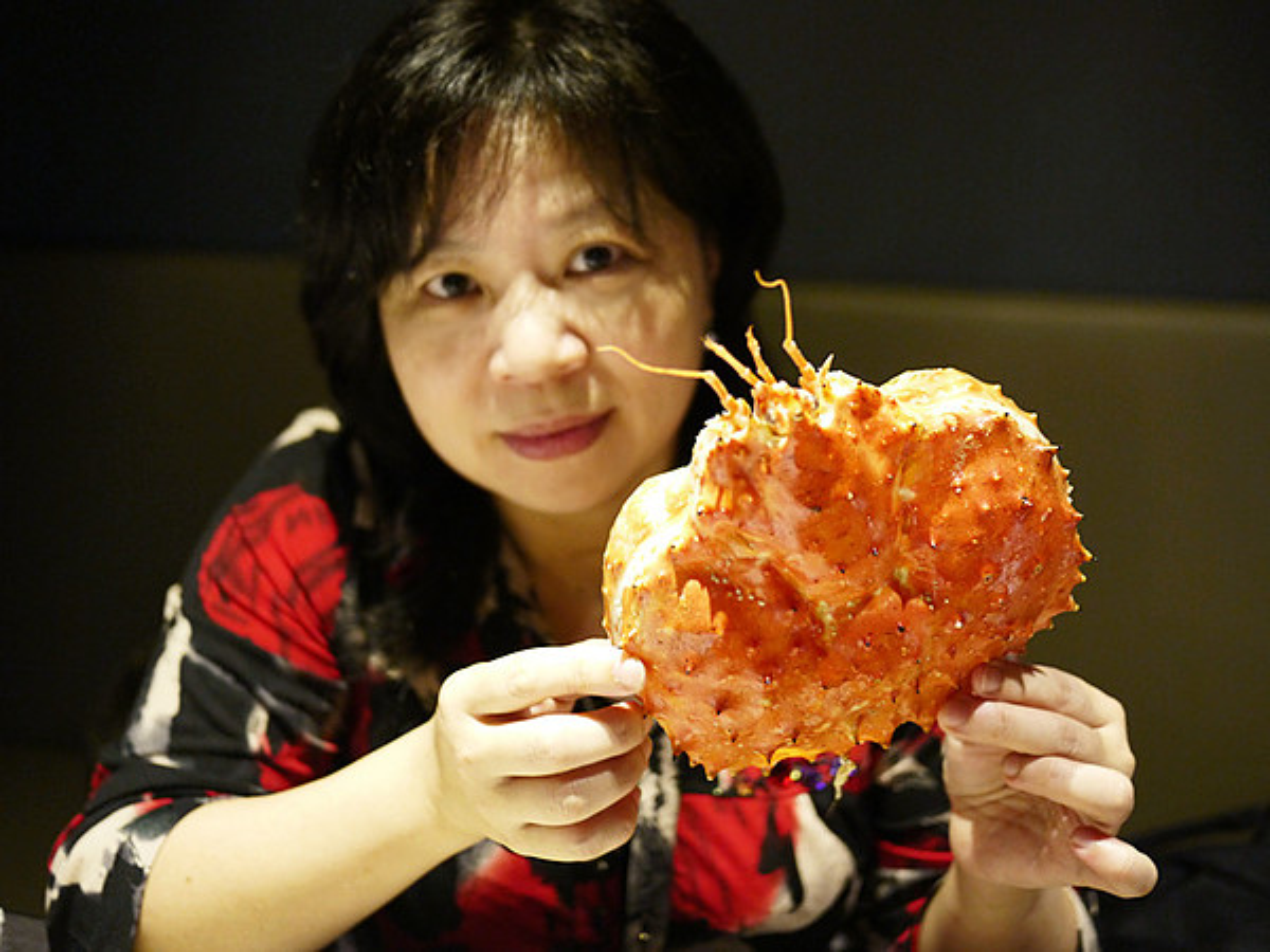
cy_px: 476
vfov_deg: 36.0
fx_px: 1468
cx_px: 635
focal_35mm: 40
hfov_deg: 46.8
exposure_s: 1/15
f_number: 1.7
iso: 800
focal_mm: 20
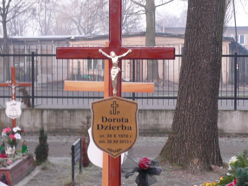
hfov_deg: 22.5
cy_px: 93
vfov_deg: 17.0
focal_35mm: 87
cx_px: 124
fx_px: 623
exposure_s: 1/8
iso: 200
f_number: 4
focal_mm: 9.6
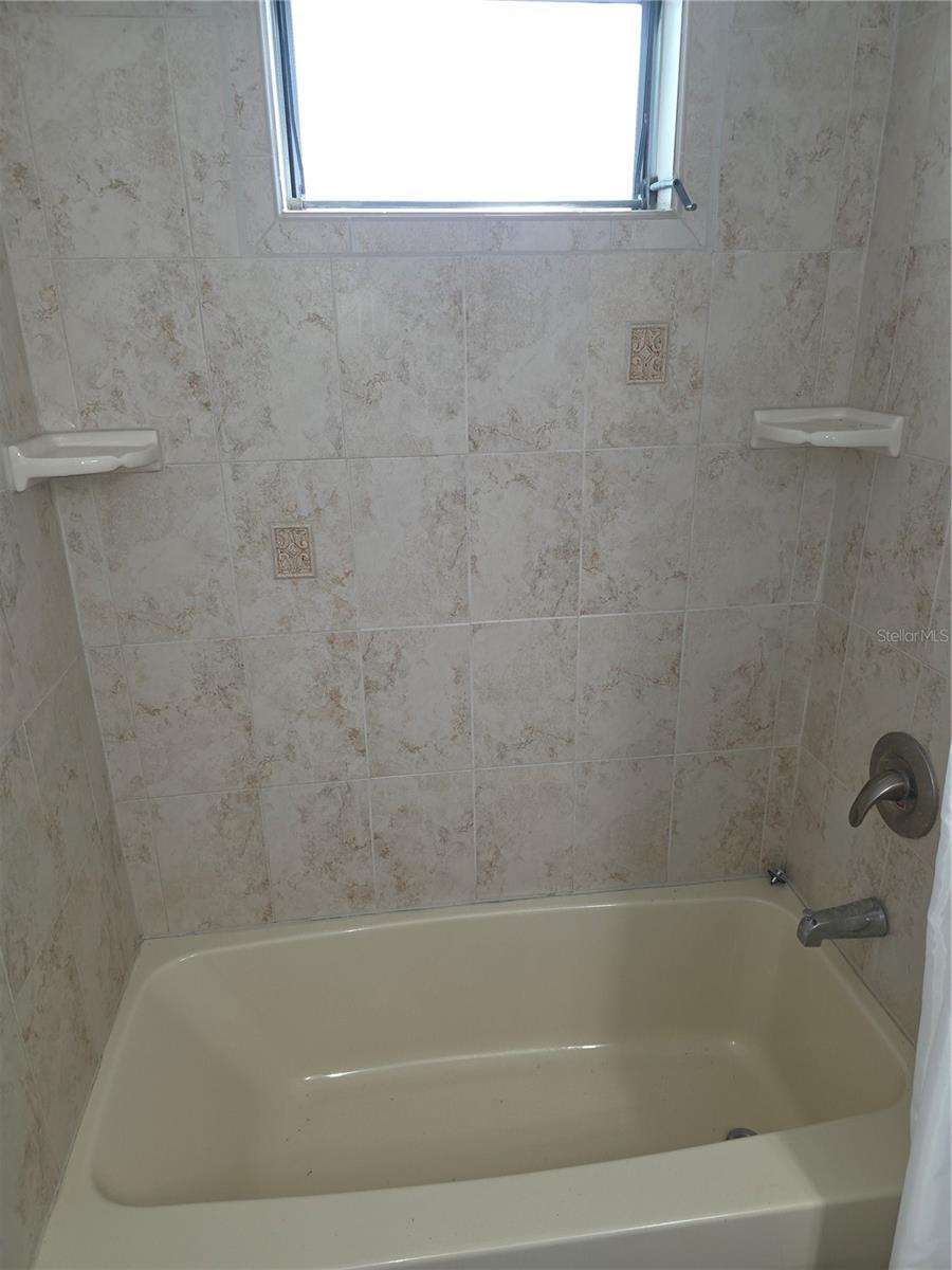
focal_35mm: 23
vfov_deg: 73.9
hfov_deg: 58.9
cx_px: 476
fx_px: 843
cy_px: 635
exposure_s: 1/60
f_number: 1.7
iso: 80
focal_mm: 6.3
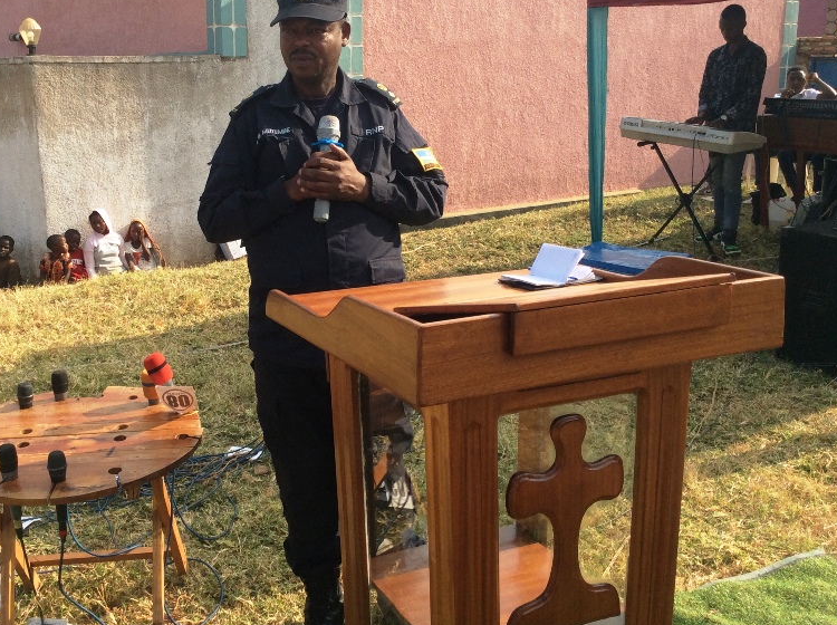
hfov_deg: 46.6
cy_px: 250
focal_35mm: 40
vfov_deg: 35.7
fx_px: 966
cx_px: 329
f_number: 2.4
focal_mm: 3.3
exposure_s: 1/752
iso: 32
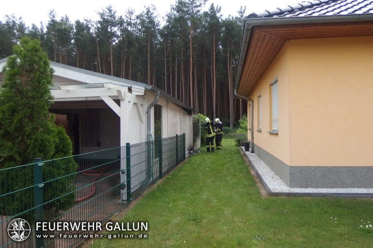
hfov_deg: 69.4
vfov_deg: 49.6
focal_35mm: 26
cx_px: 186
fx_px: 269
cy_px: 124
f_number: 1.8
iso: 100
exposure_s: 1/2000
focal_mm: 4.7
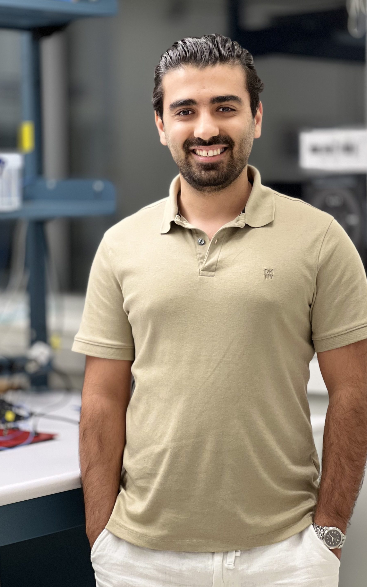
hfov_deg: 15.9
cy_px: 294
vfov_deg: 25.2
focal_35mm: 82
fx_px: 1312
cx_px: 200
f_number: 2.8
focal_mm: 9
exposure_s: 1/36
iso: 160
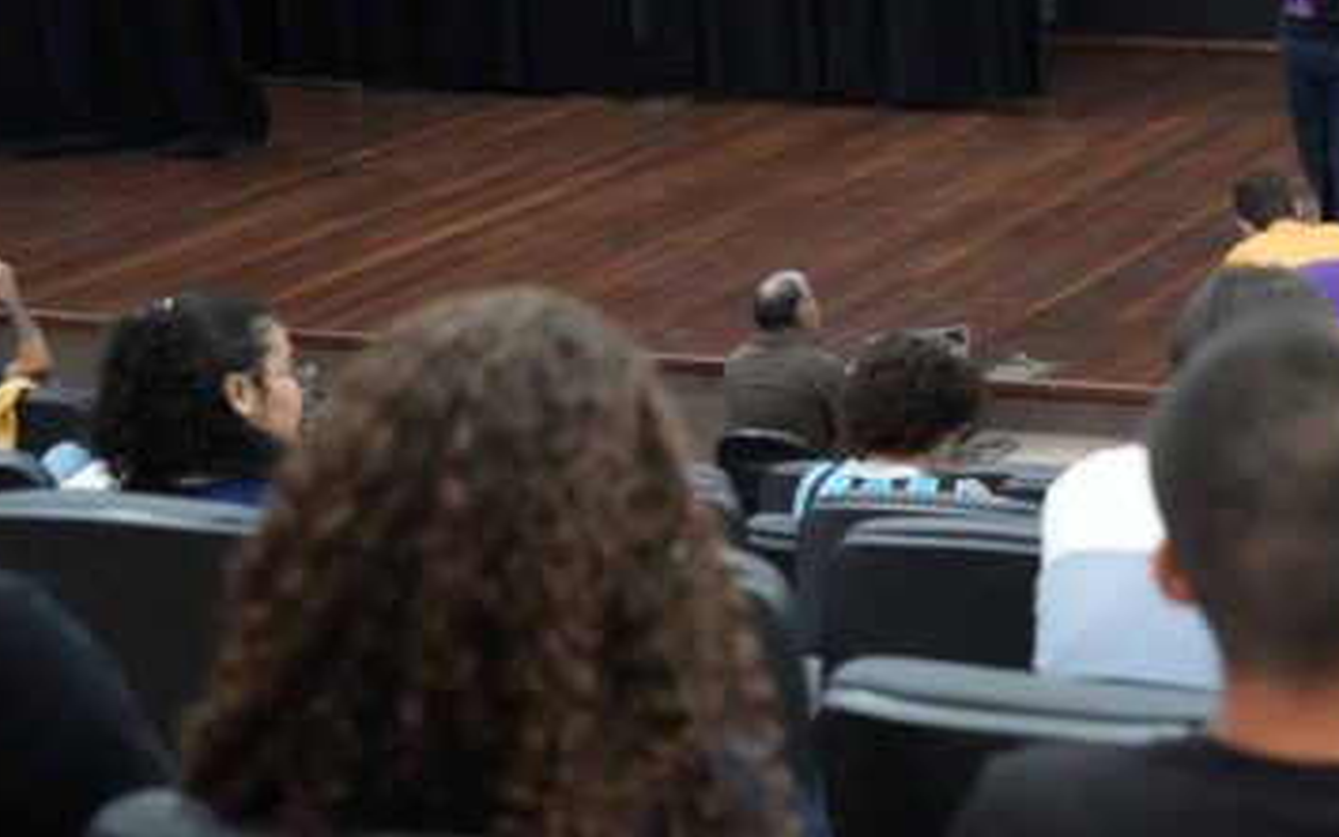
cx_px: 1071
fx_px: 3394
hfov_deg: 22.0
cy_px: 207
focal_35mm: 93
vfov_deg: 14.0
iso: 10000
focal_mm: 54
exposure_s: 1/125
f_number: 4
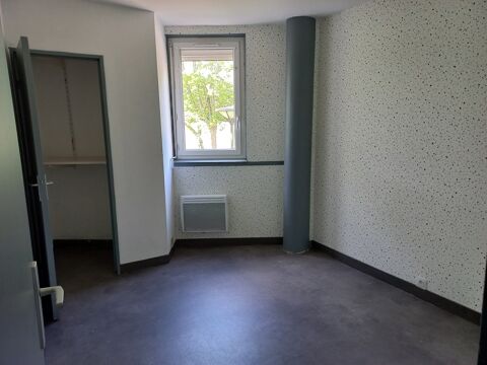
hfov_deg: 69.4
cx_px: 244
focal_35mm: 25
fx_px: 352
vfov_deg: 54.9
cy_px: 182
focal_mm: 4.6
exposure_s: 1/49
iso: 160
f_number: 1.8
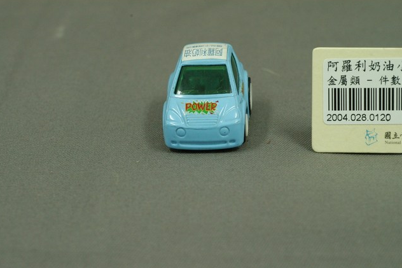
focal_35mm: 91
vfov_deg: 15.0
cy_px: 133
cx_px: 202
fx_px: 1016
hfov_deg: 22.4
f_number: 8
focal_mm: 60
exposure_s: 1/10
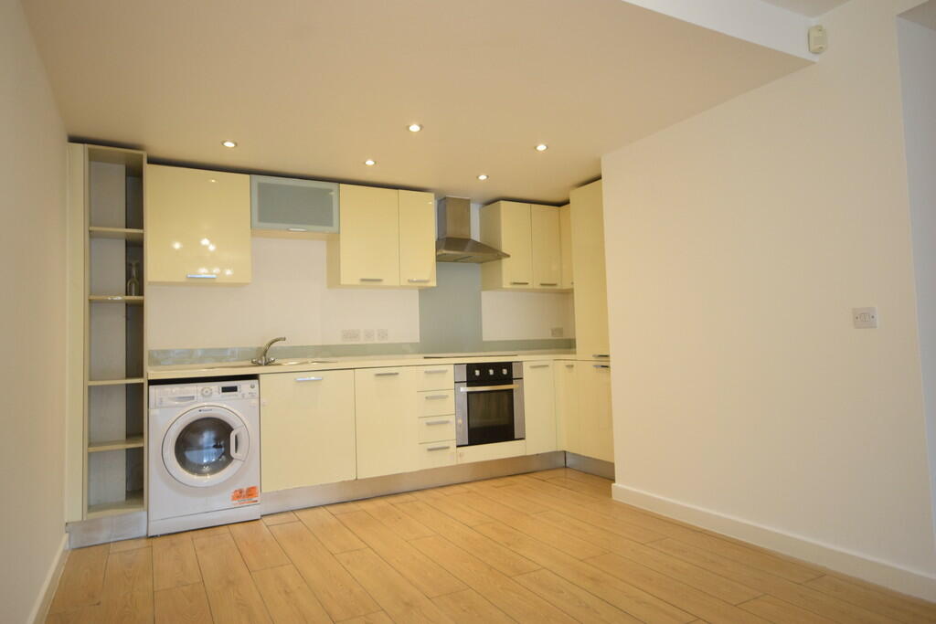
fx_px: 585
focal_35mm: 22
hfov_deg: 77.3
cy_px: 312
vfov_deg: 56.2
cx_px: 468
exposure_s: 1/60
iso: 1250
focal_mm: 15
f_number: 5
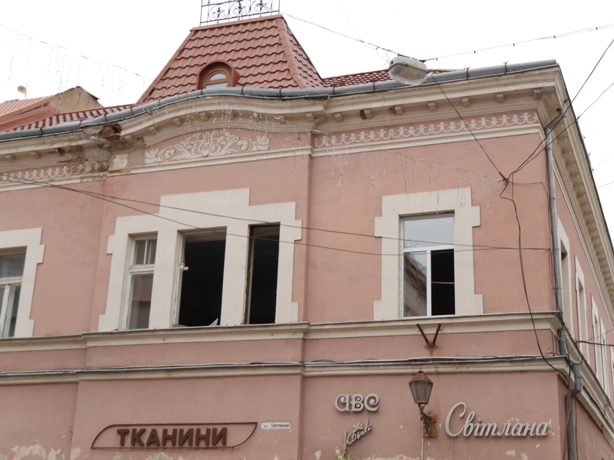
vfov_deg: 28.0
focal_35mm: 52
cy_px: 230
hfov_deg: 36.8
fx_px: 922
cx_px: 307
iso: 200
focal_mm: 26
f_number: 5
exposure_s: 1/125
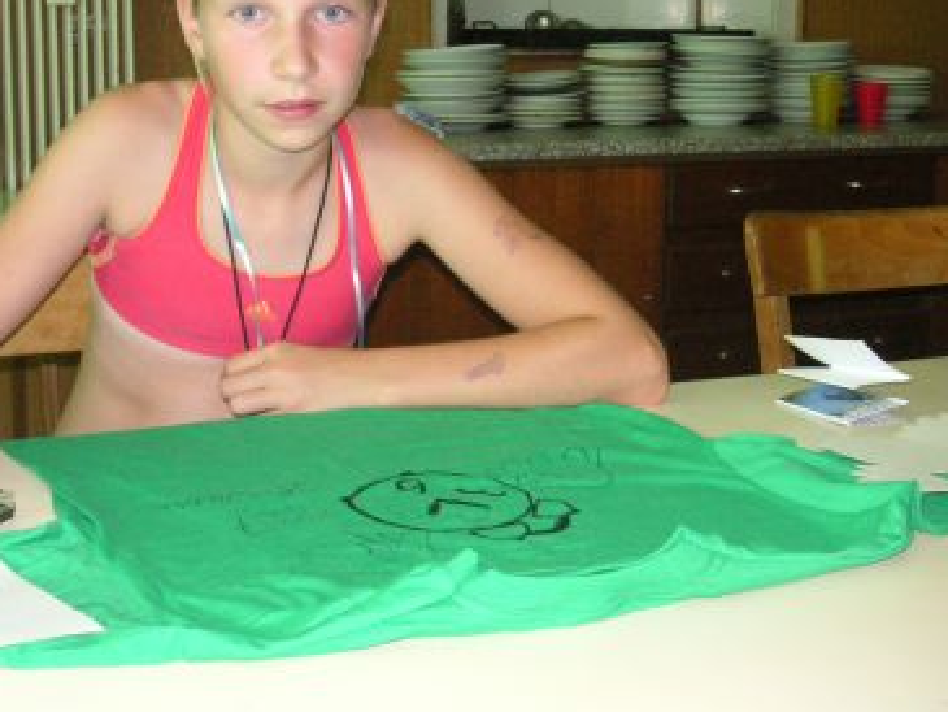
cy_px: 260
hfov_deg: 35.2
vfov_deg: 26.9
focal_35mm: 54
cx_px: 313
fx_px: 1479
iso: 160
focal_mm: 6.1
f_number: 2.8
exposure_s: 1/45
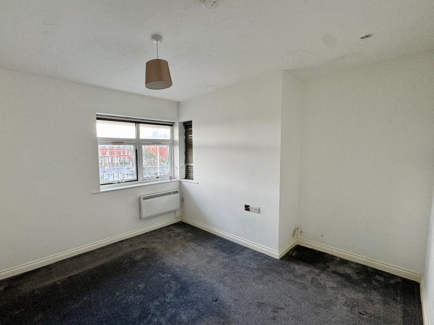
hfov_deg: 94.1
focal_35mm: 16
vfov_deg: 78.1
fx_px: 201
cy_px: 170
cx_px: 192
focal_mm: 2.22
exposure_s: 1/99
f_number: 2.2
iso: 125
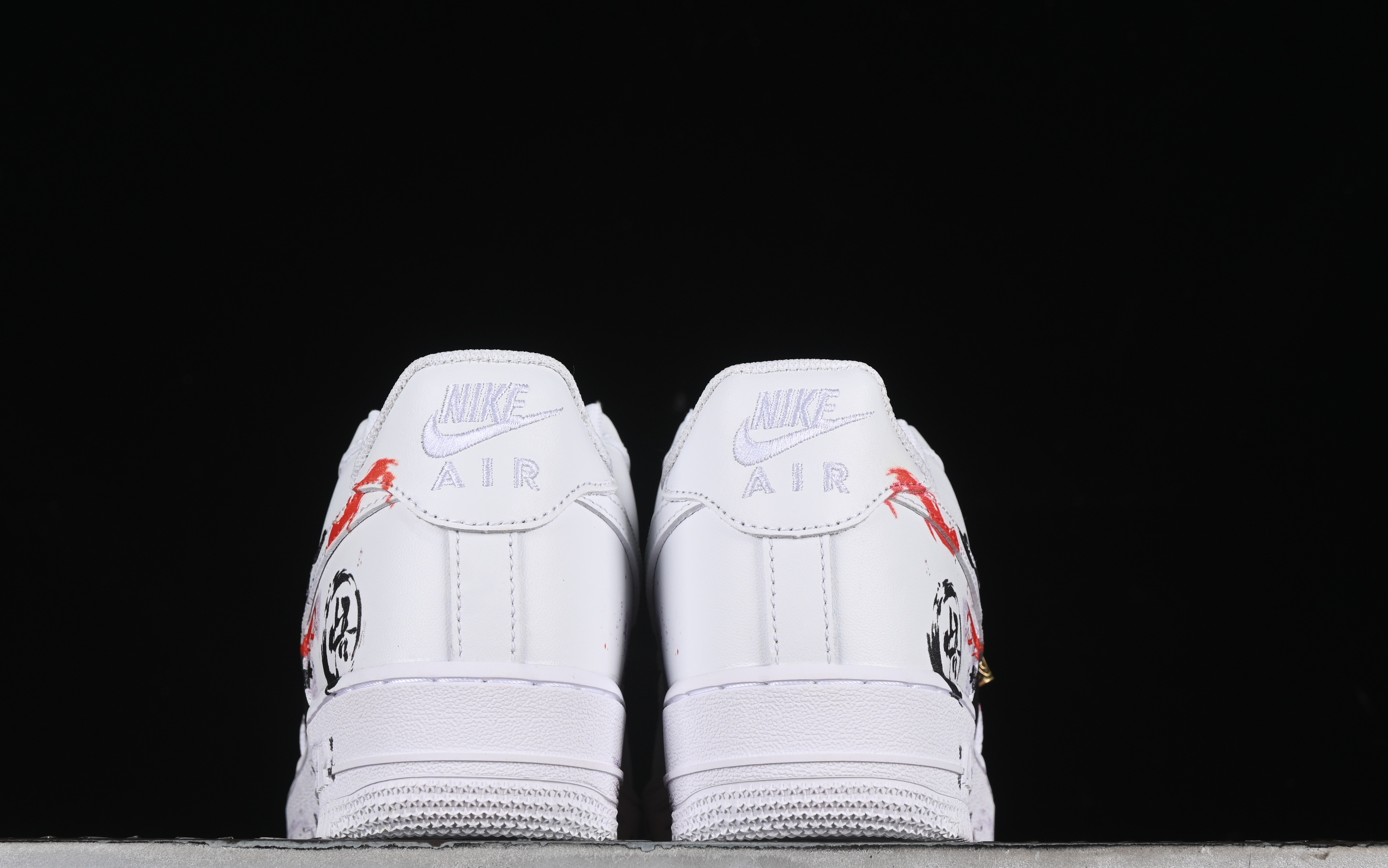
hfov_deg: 22.8
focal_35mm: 91
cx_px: 664
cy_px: 499
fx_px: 3443
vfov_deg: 14.4
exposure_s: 1/100
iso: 160
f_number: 8
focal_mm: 50
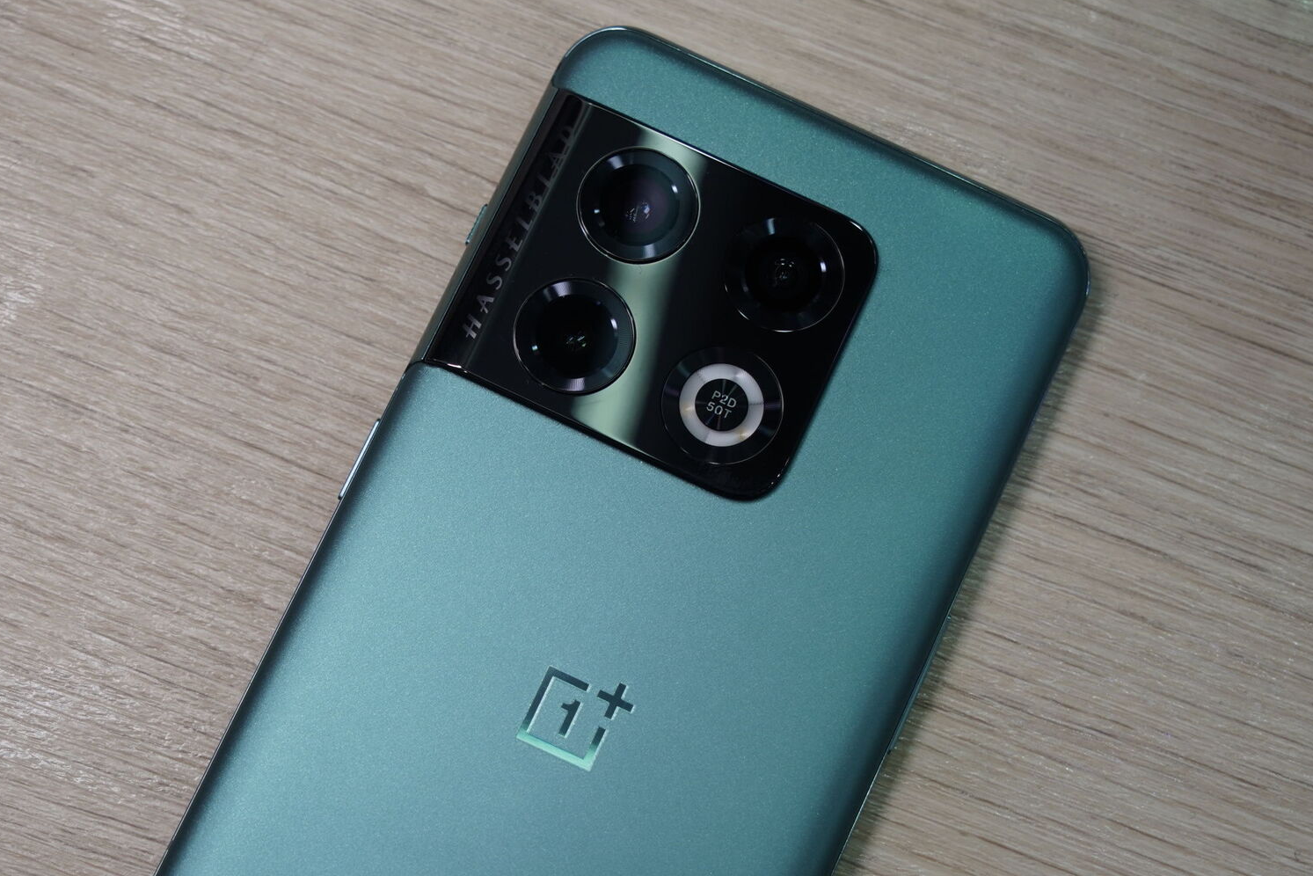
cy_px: 524
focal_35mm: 63
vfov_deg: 21.6
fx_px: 2298
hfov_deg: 31.9
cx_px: 641
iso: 640
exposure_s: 1/160
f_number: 6.3
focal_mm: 49
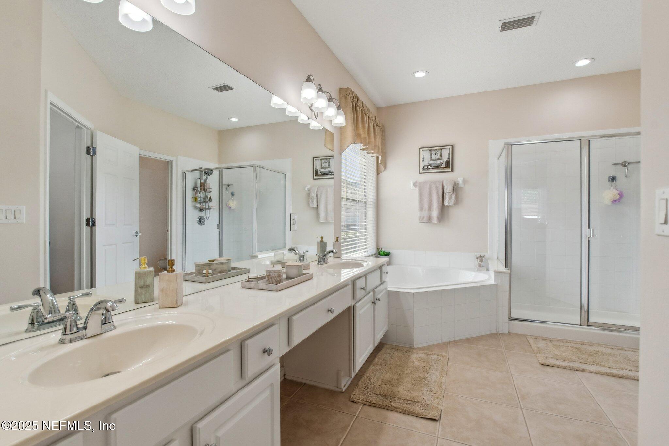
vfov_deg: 77.3
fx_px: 279
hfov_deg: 100.4
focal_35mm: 15
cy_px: 223
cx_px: 334
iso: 800
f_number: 8
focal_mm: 10
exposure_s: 1/160
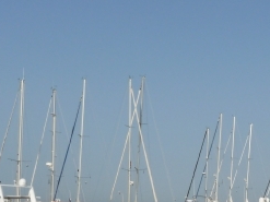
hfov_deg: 22.5
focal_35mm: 85
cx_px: 242
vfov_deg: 16.7
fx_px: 663
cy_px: 237
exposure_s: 1/500
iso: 160
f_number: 7.1
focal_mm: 6.2
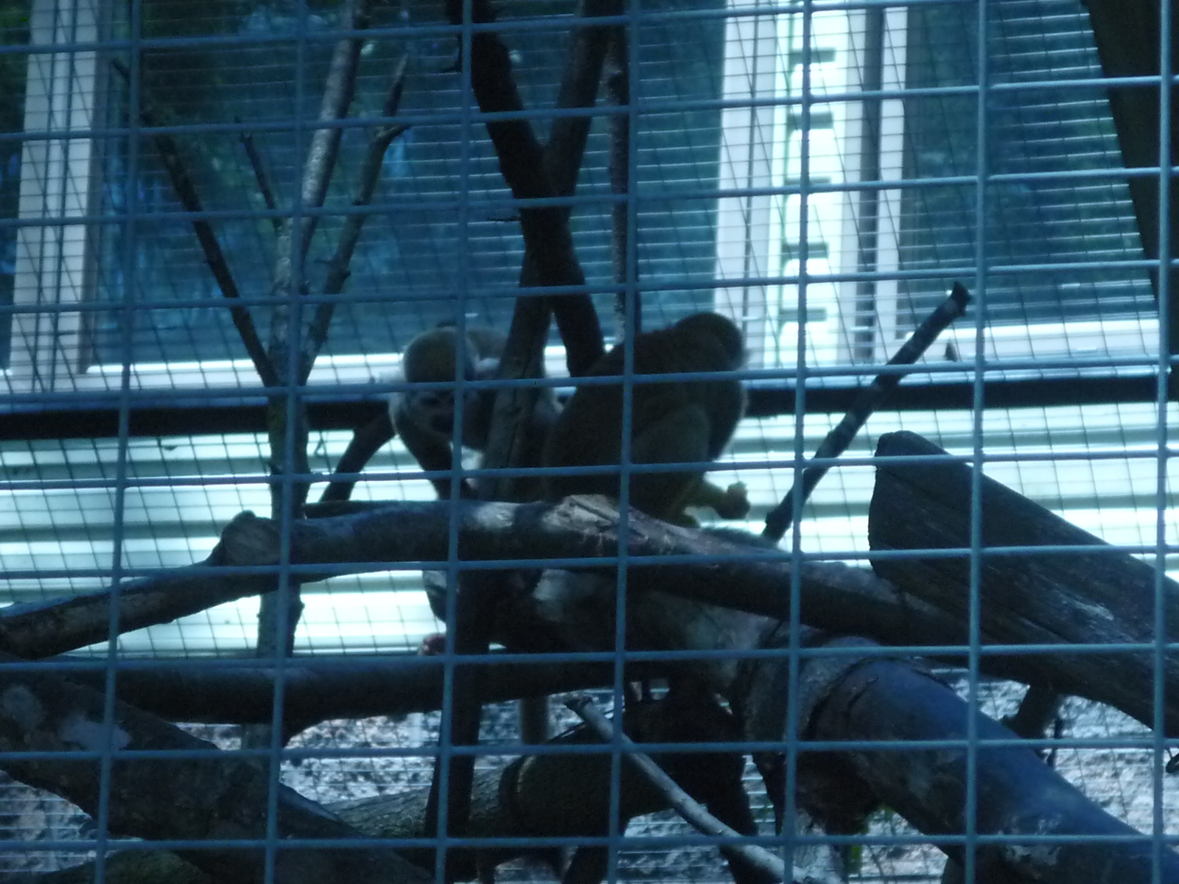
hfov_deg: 12.3
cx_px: 590
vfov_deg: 9.3
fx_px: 5450
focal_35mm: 160
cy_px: 442
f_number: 5.1
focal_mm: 16.5
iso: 400
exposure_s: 1/640
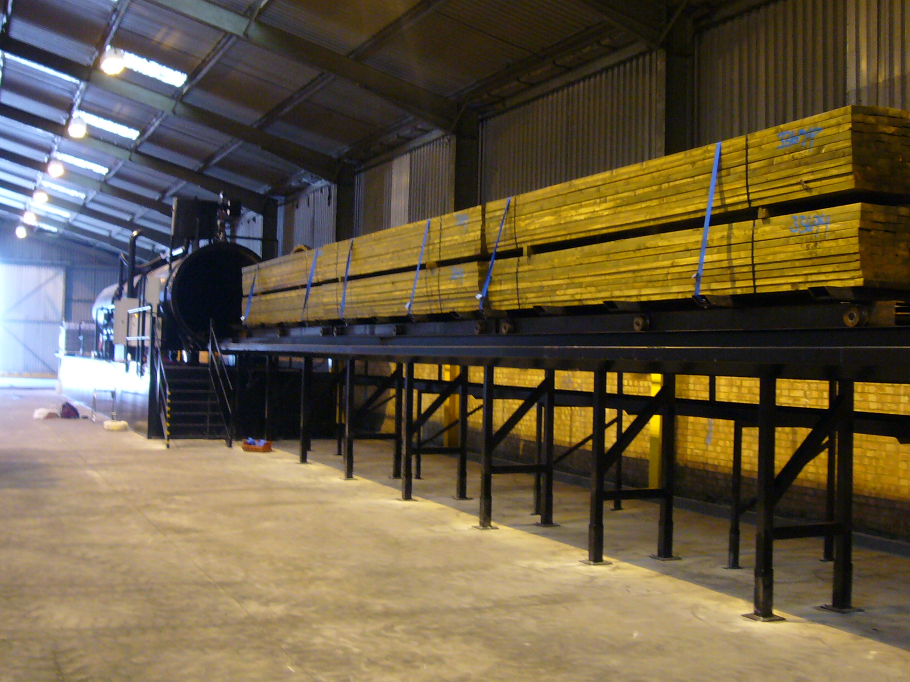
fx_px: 1078
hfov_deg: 45.8
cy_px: 341
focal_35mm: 41
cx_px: 455
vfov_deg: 35.1
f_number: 2.9
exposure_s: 1/8
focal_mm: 4.9
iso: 200
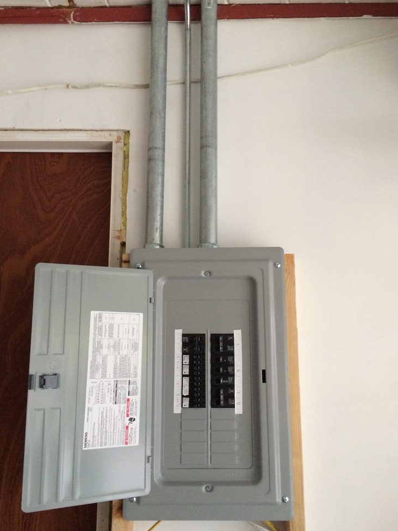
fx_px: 460
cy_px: 267
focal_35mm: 30
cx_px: 204
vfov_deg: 60.0
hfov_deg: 46.8
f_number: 2.2
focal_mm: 4.15
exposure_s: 1/30
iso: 320
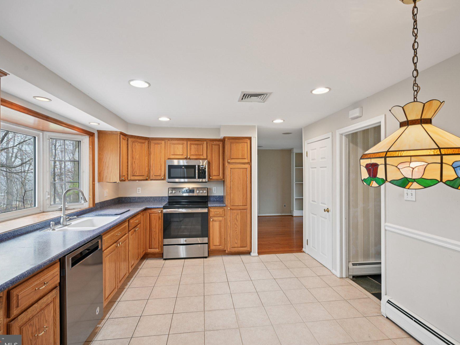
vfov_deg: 71.6
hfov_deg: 87.7
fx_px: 239
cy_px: 175
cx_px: 232
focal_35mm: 18
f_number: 8
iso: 400
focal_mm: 16
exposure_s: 1/15
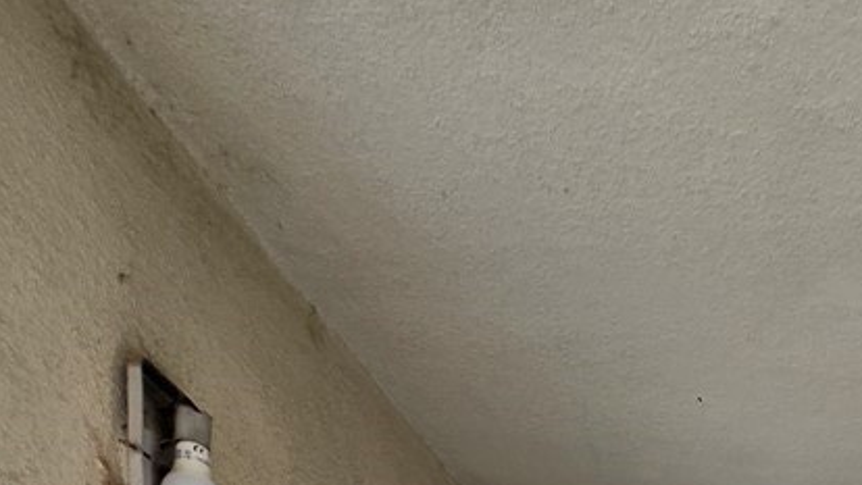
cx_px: 693
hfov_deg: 52.8
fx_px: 800
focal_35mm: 35
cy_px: 916
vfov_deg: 20.6
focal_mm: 1.7
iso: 40
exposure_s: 1/60
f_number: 2.2
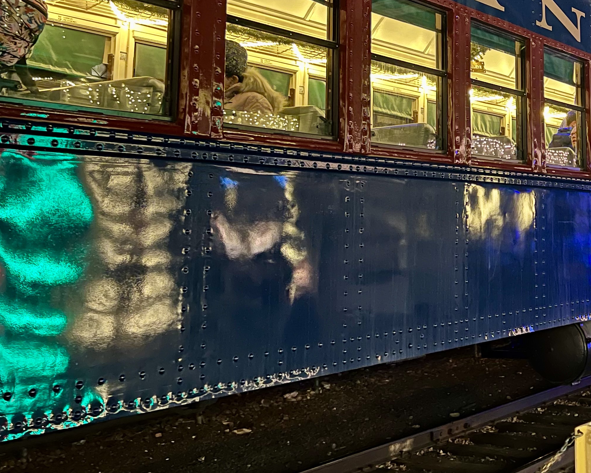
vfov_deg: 29.0
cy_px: 95
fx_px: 892
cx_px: 583
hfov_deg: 33.7
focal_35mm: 51
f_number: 1.5
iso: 640
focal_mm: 5.7
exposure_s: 1/15
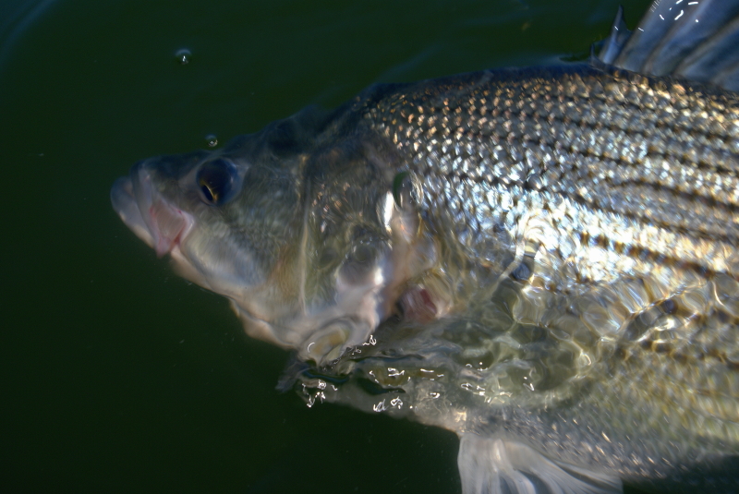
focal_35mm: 82
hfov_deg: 24.6
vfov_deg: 16.6
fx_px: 1695
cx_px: 370
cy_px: 247
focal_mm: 55
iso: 100
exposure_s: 1/125
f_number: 10
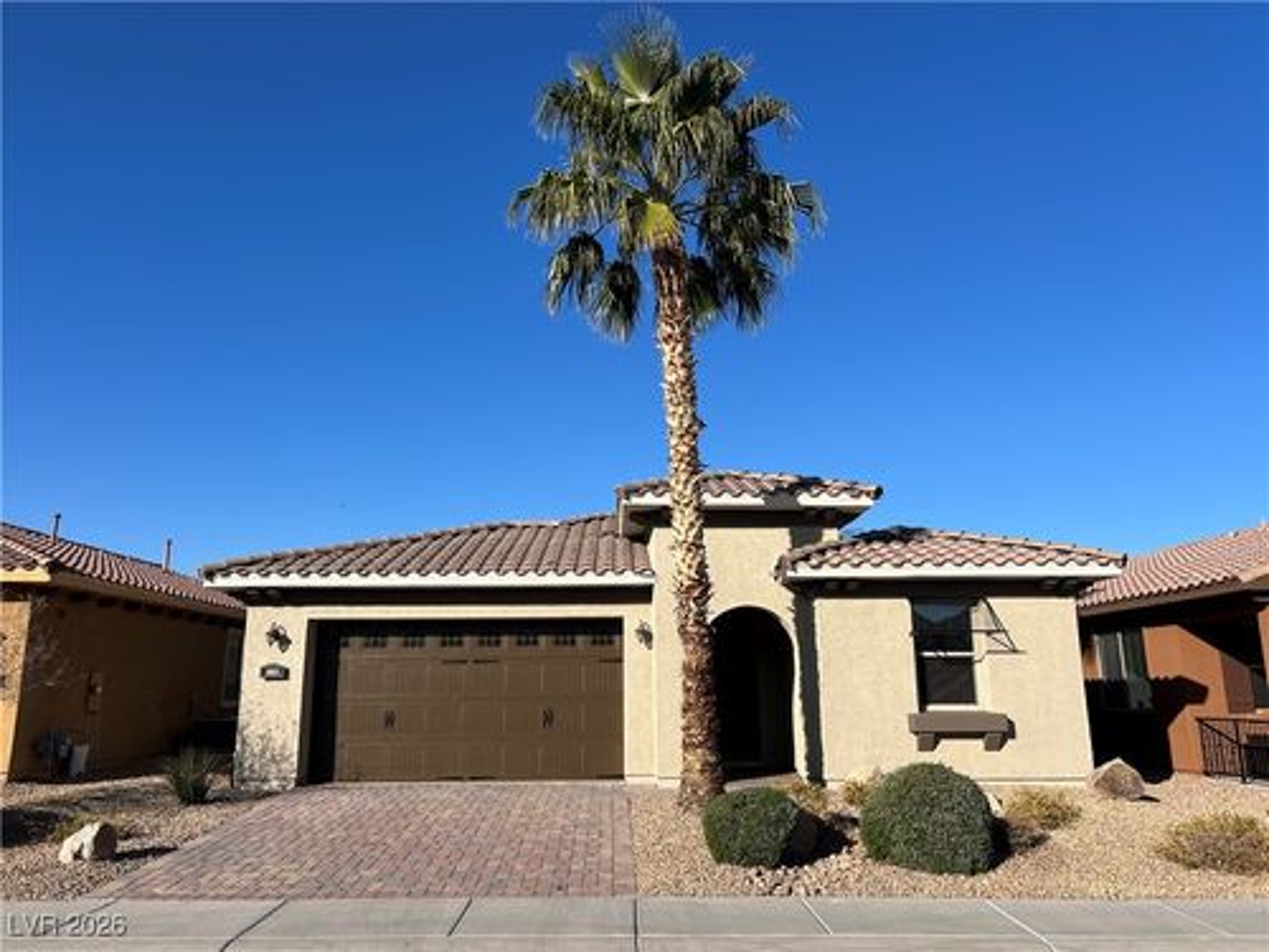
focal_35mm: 26
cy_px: 476
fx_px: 953
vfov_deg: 53.1
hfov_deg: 67.3
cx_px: 634
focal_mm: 5.7
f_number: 1.5
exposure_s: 1/4630
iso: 50
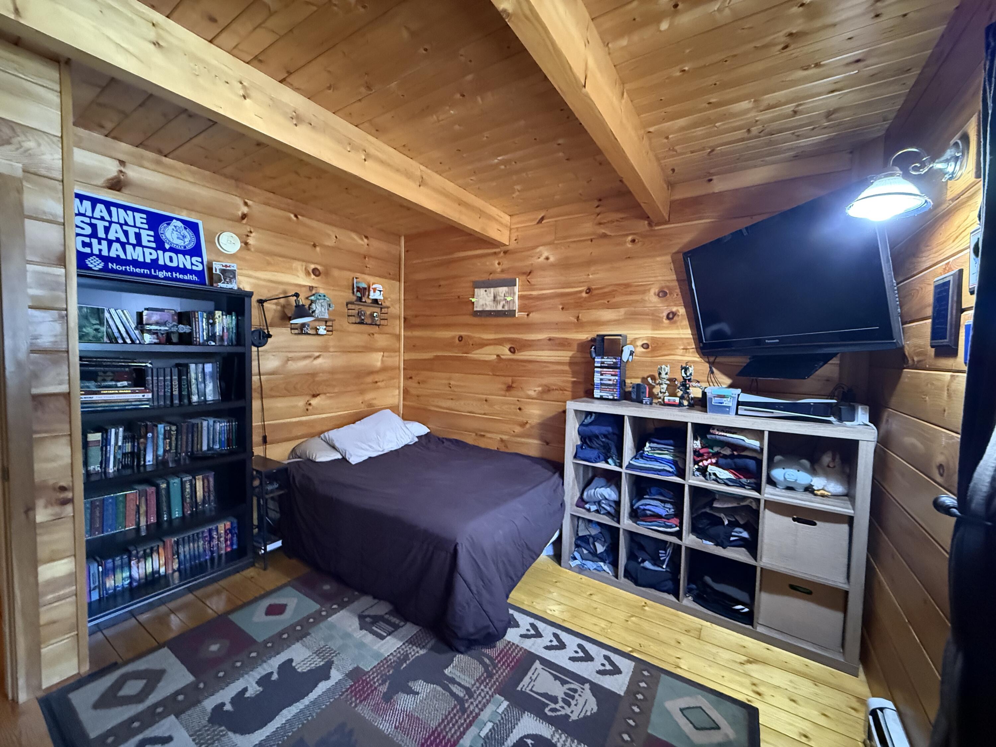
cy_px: 374
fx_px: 403
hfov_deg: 102.1
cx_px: 498
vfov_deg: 85.7
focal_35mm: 14
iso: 1250
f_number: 2.2
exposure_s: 1/40
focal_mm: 2.22
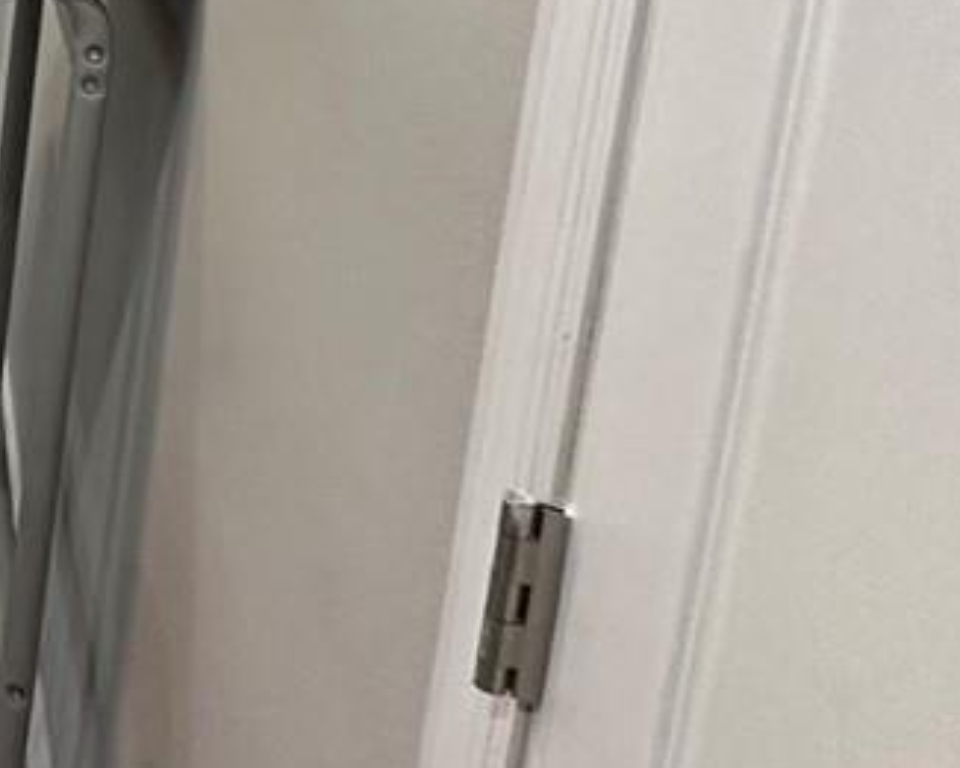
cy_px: -324
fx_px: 1904
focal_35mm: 67
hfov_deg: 16.1
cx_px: -1237
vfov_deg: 20.2
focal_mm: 2.22
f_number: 2.2
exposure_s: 1/60
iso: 200
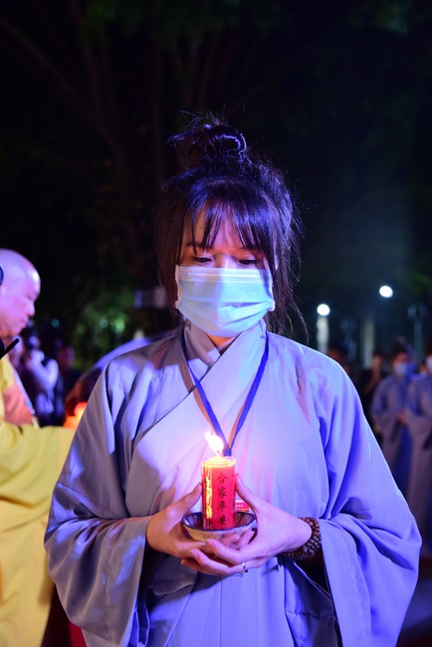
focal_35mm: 50
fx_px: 899
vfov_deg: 39.6
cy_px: 324
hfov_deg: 27.0
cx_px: 216
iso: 2000
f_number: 4
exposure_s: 1/30
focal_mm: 50
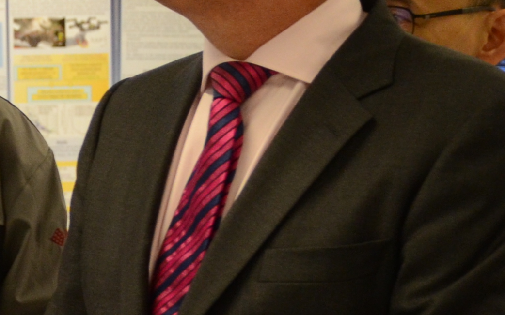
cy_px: 112
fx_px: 2780
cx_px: -382
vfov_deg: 6.5
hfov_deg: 9.9
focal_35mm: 202
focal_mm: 28
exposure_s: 1/60
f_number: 4
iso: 800
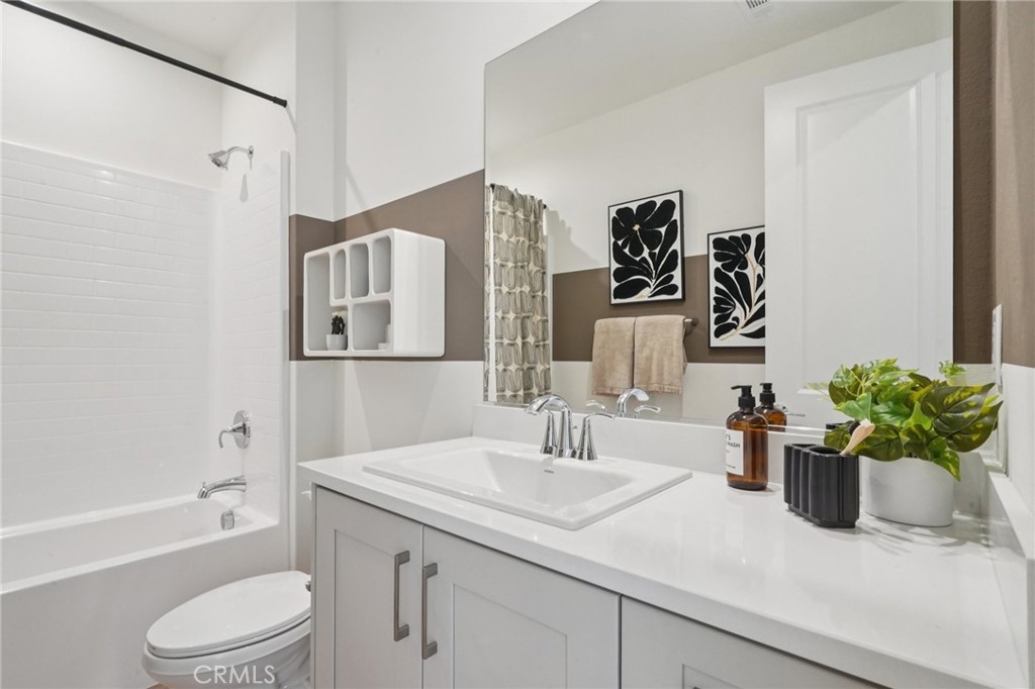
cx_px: 518
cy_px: 344
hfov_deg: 96.8
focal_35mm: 16
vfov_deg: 73.7
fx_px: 460
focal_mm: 16
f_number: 16
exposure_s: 1/20
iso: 3200
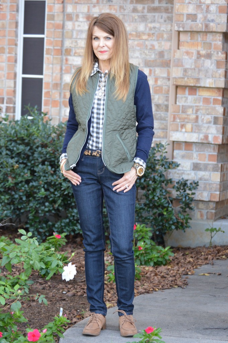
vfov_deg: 20.6
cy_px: 172
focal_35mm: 99
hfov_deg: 13.8
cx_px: 114
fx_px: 942
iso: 640
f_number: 4.2
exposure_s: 1/125
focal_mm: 66
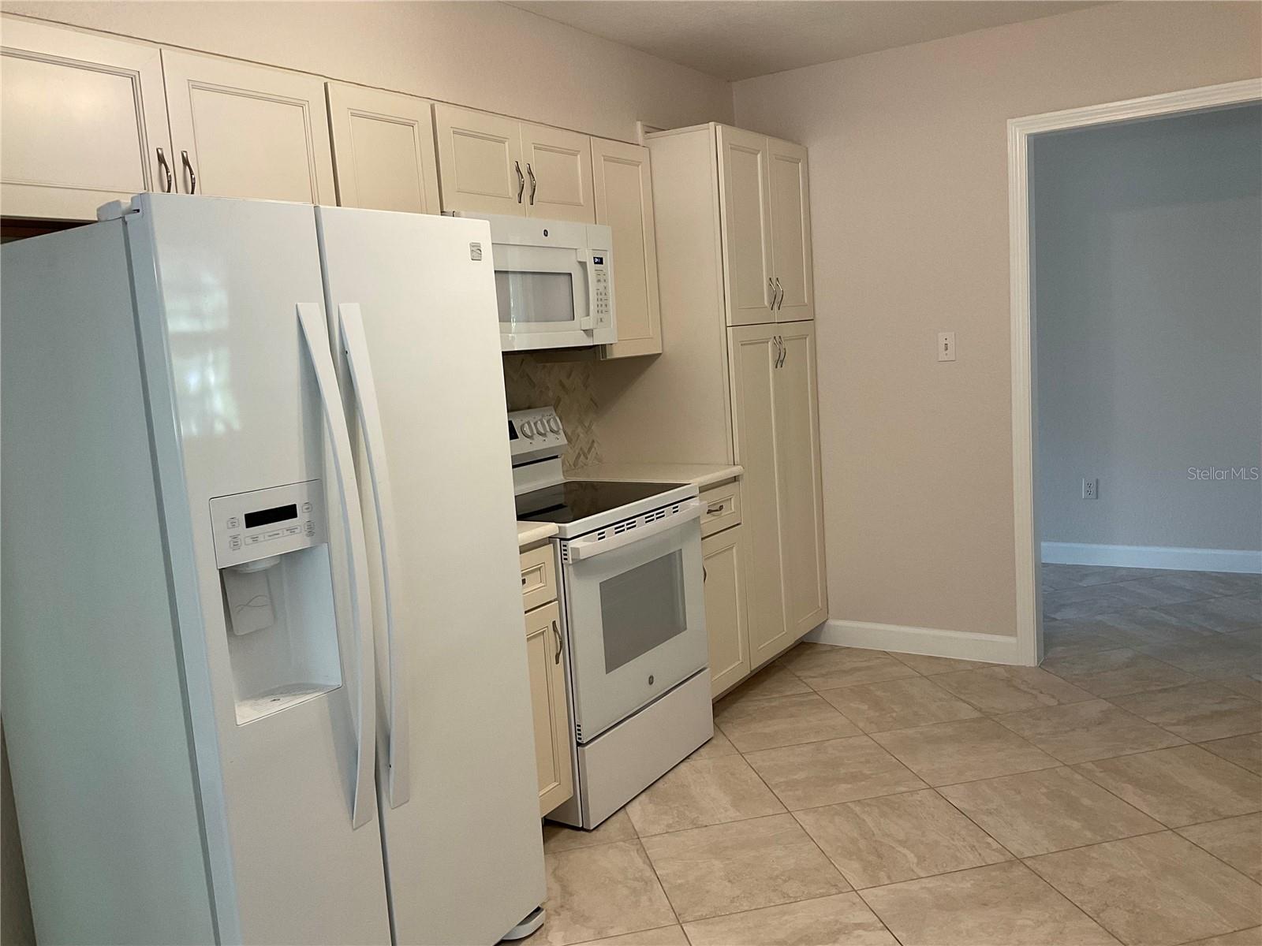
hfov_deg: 61.7
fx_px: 1057
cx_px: 631
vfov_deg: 48.2
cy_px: 473
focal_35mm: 29
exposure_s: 1/60
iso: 80
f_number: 1.8
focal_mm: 3
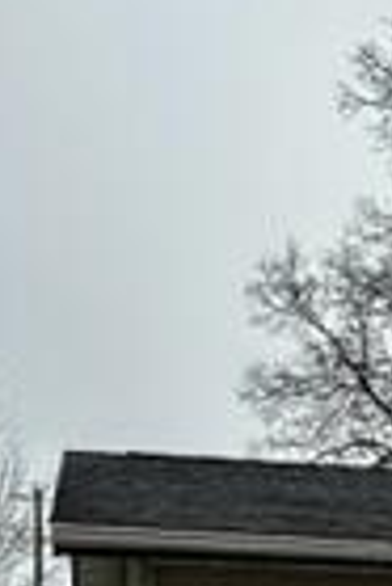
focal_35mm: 115
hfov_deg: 10.7
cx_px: 835
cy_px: 822
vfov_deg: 16.5
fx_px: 1874
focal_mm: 6.86
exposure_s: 1/1692
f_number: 1.78
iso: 80
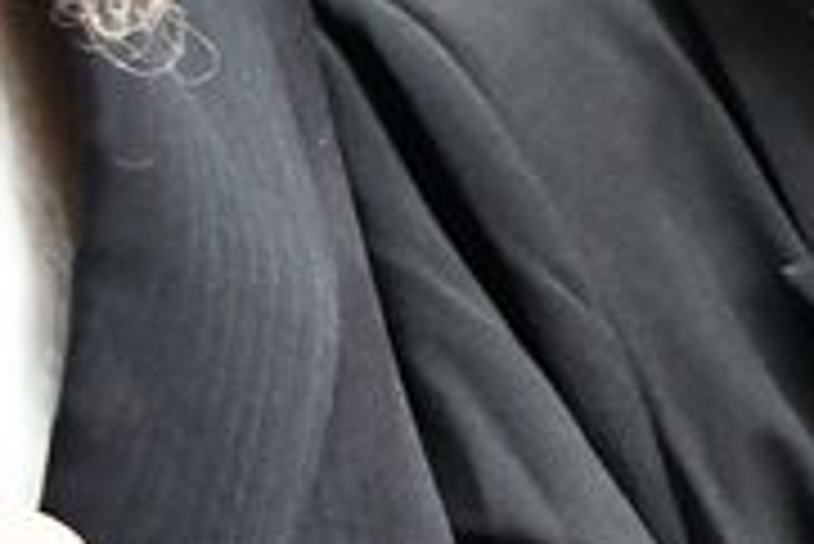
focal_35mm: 340
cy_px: 942
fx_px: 7694
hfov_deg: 5.4
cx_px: 3085
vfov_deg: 4.0
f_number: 5
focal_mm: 44
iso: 5000
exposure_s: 1/125
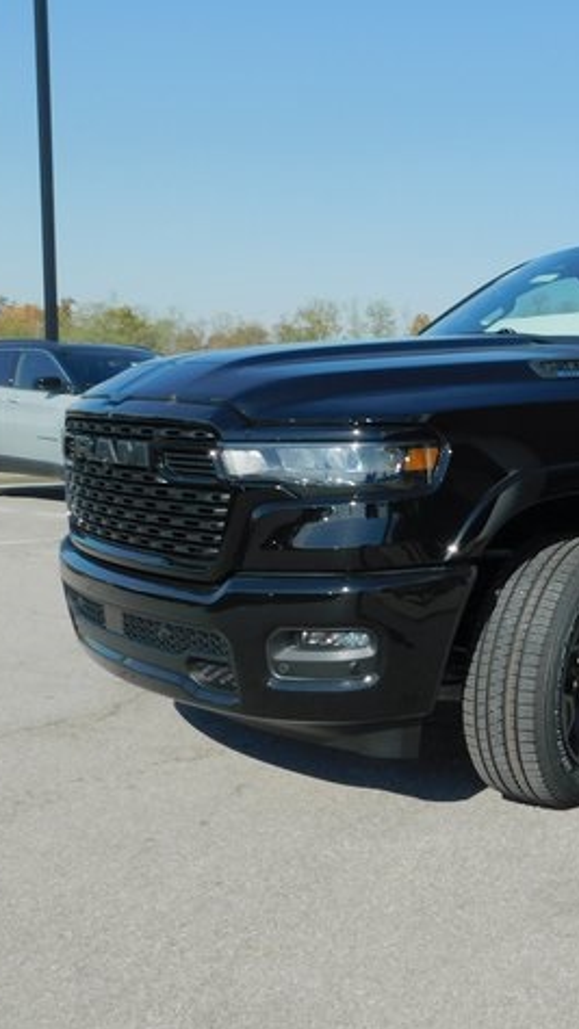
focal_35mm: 44
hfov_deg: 24.9
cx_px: 661
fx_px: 1202
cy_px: 518
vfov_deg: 46.4
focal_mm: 5.3
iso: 125
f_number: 6.4
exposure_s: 1/400
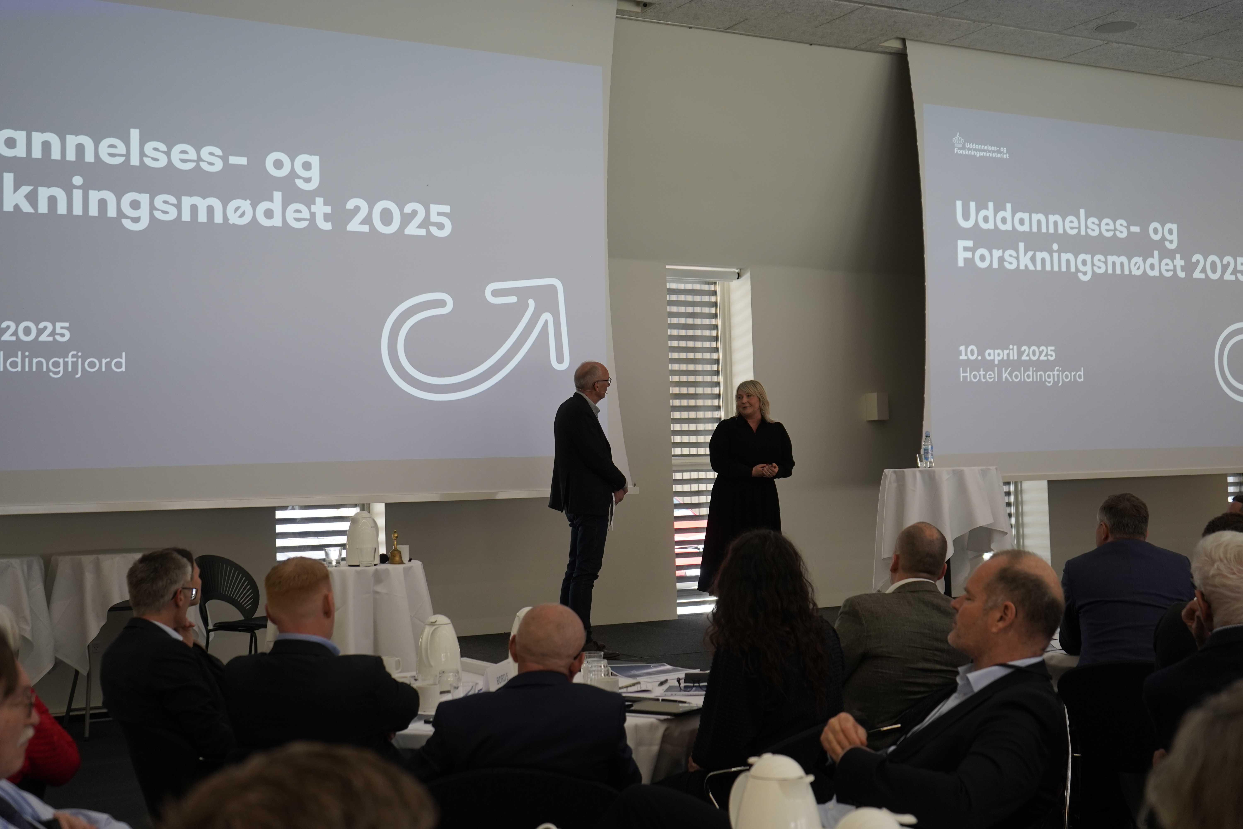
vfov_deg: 31.9
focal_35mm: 42
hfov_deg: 46.4
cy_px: 414
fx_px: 1450
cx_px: 622
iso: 1000
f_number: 4.5
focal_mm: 42
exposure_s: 1/160
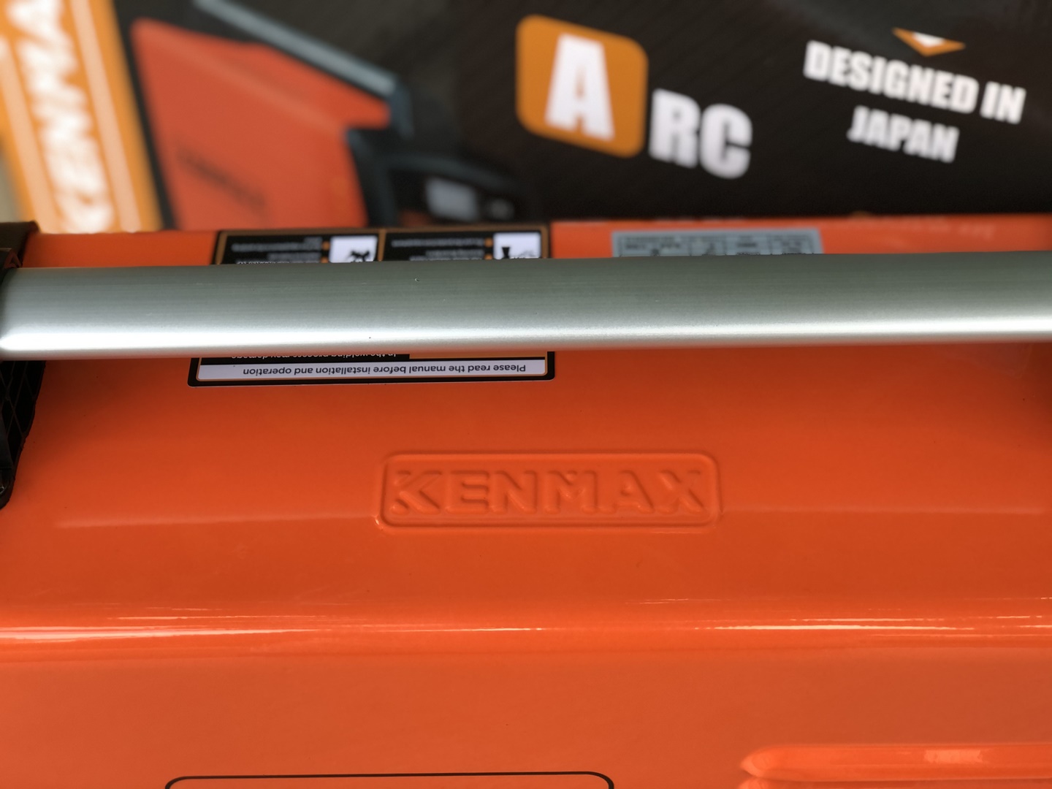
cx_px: 526
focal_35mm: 57
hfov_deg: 33.8
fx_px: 1732
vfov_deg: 25.7
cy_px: 394
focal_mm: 6.6
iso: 25
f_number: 2.8
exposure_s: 1/60
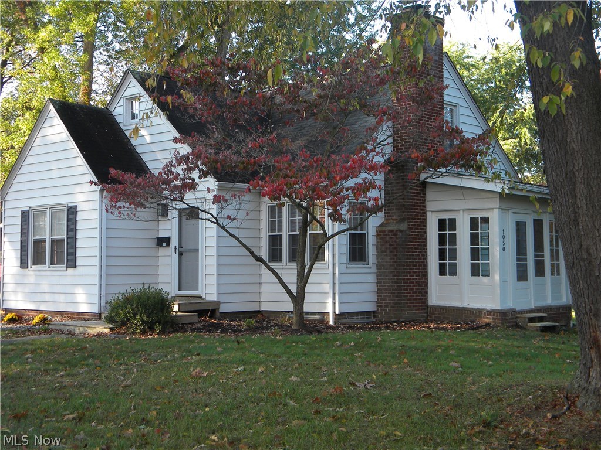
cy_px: 225
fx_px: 816
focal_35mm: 47
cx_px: 300
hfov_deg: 40.4
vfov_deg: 30.9
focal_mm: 8.6
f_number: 3.9
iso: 110
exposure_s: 1/107
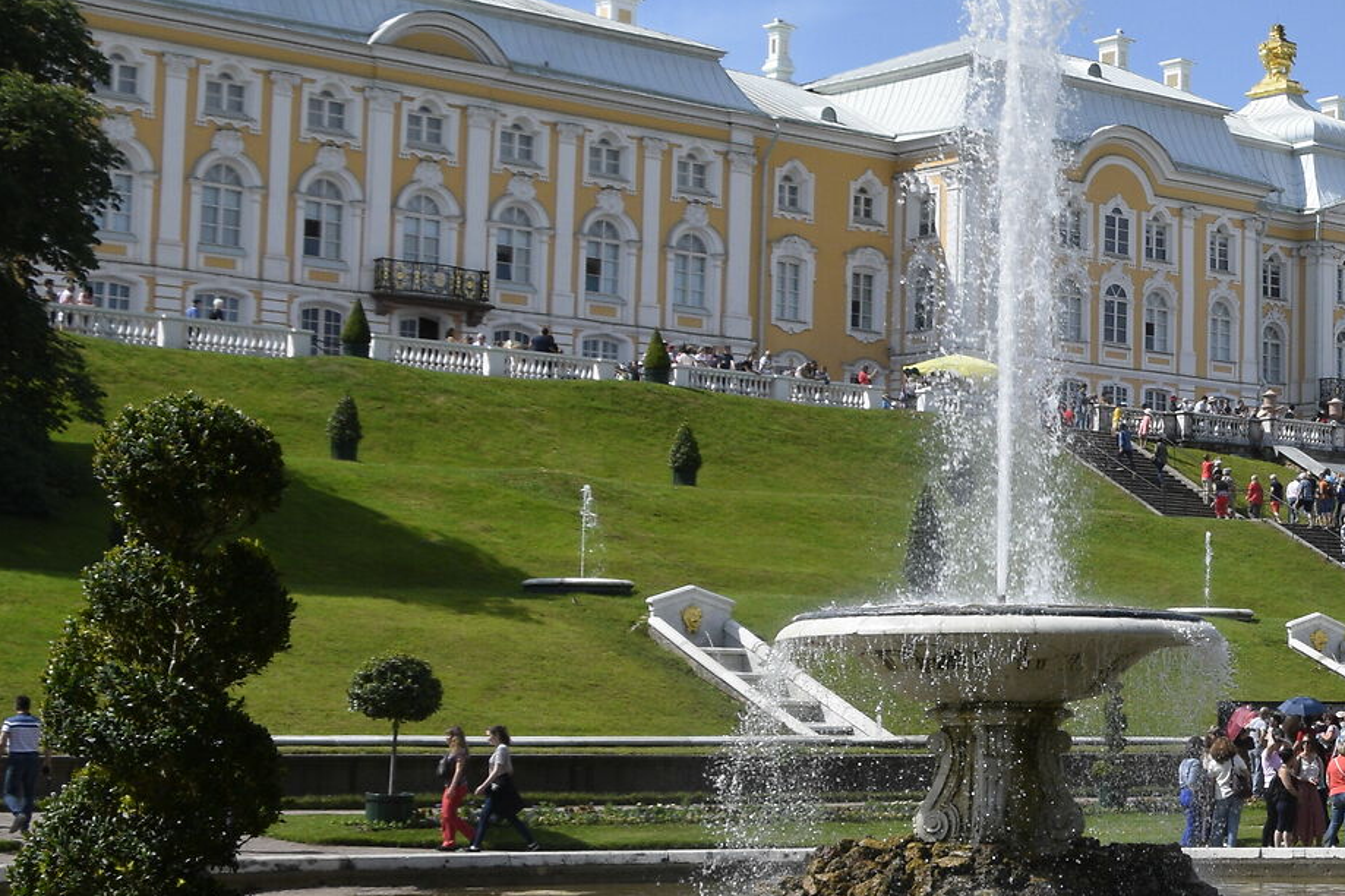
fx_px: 3074
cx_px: 1685
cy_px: 442
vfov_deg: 16.6
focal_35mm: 82
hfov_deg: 22.4
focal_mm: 21
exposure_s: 1/400
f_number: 10
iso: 200
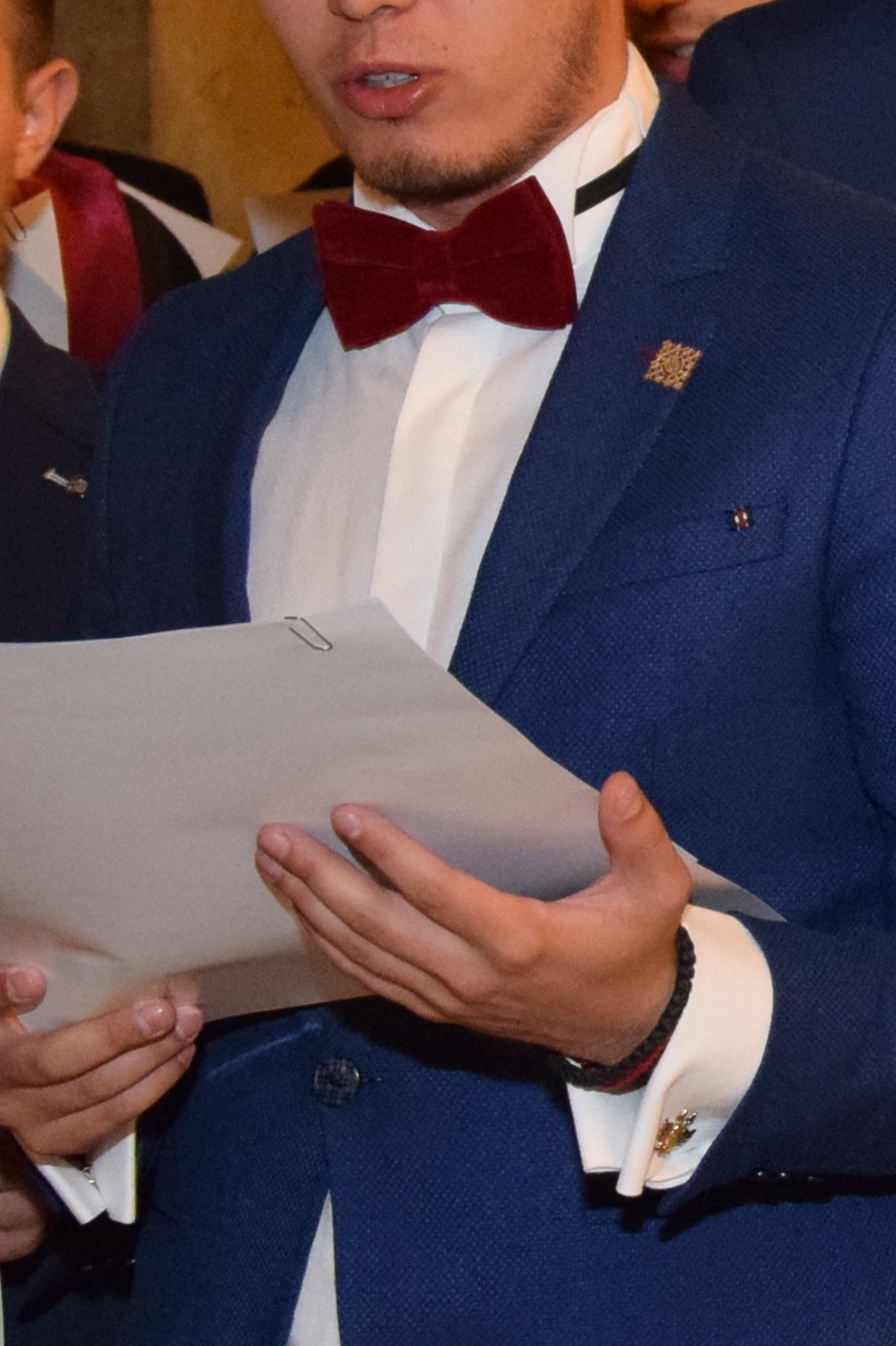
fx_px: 6425
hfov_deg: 7.6
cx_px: 1883
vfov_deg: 11.9
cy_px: 310
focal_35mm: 172
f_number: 4.2
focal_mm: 30
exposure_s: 1/50
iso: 2000
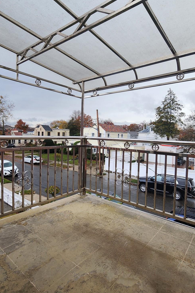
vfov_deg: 86.8
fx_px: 154
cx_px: 99
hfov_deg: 64.6
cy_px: 139
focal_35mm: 19
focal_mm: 2.2
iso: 50
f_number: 2.2
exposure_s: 1/120
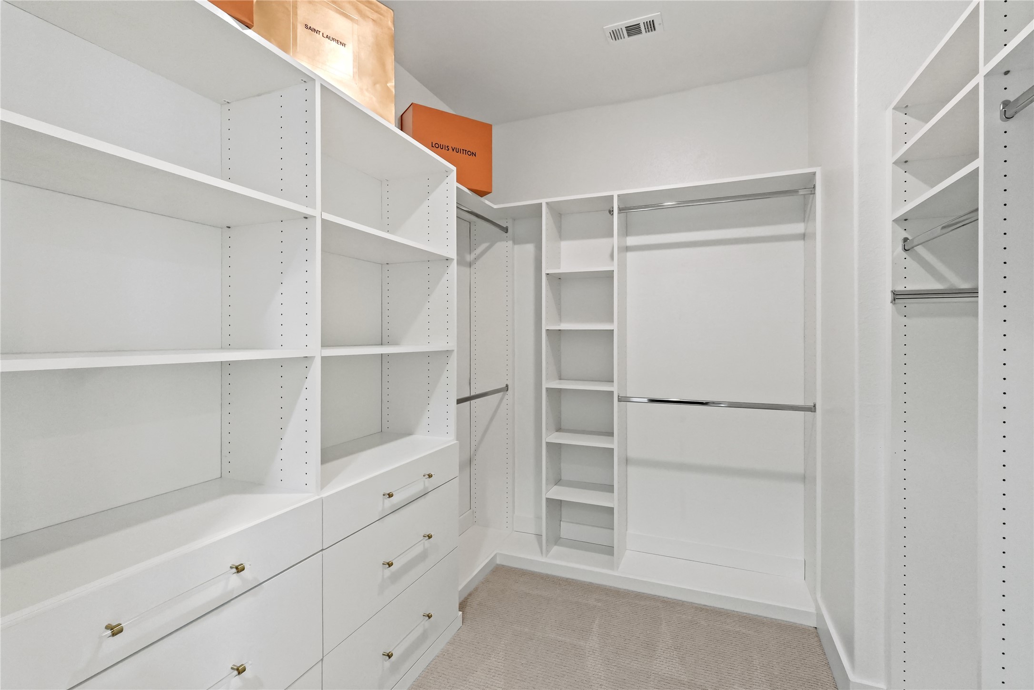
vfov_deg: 72.1
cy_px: 345
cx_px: 517
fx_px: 474
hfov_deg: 95.0
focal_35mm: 16
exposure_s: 1/40
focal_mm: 11
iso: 2500
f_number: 6.3
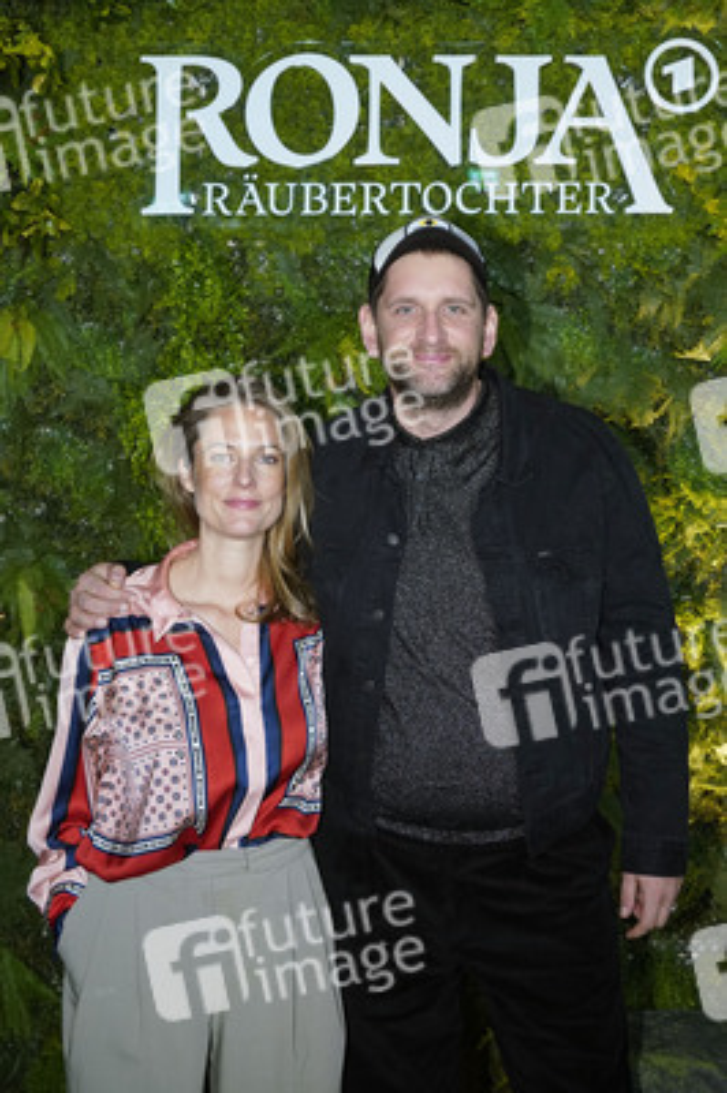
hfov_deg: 31.1
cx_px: 364
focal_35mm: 43
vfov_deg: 45.5
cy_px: 546
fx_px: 1305
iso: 2000
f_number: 5.6
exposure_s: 1/160
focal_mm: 43
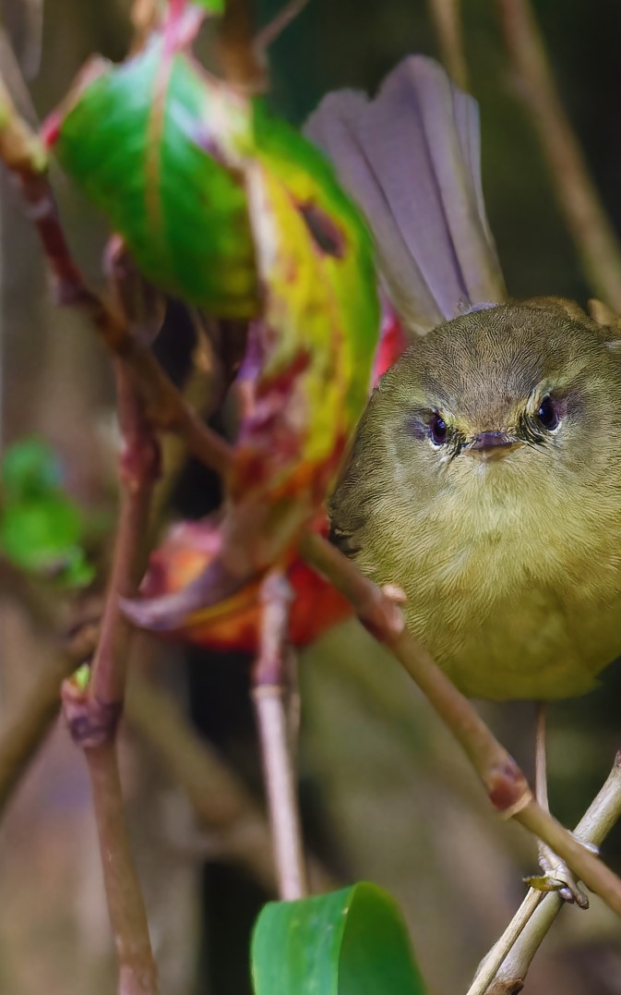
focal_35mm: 874
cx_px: 378
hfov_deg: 1.5
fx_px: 23670
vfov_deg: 2.4
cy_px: 497
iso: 3200
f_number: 6.3
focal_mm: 380
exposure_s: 1/800
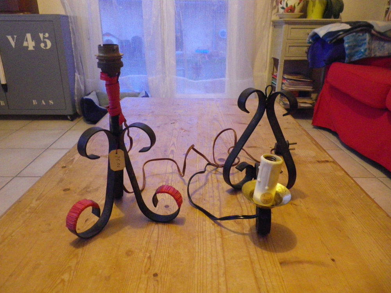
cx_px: 196
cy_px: 146
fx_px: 316
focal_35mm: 28
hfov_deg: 63.4
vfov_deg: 49.7
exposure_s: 1/15
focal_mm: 4.9
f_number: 2.6
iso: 800
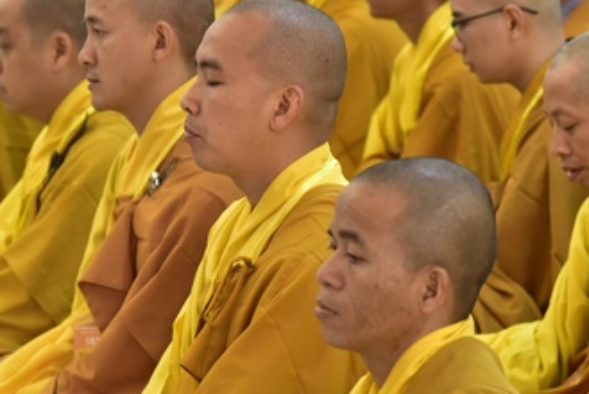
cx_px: 161
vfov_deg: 6.3
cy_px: 220
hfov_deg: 9.5
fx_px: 3553
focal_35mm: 217
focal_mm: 110
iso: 1600
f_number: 5.6
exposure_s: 1/30
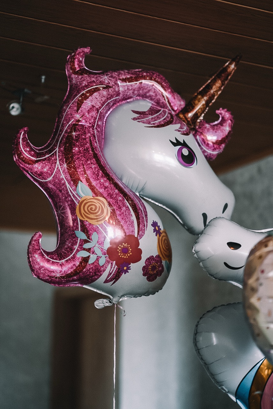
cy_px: 204
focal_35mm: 85
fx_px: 965
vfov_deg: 23.9
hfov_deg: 16.1
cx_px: 136
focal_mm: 85
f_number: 1.4
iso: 640
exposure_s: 1/100
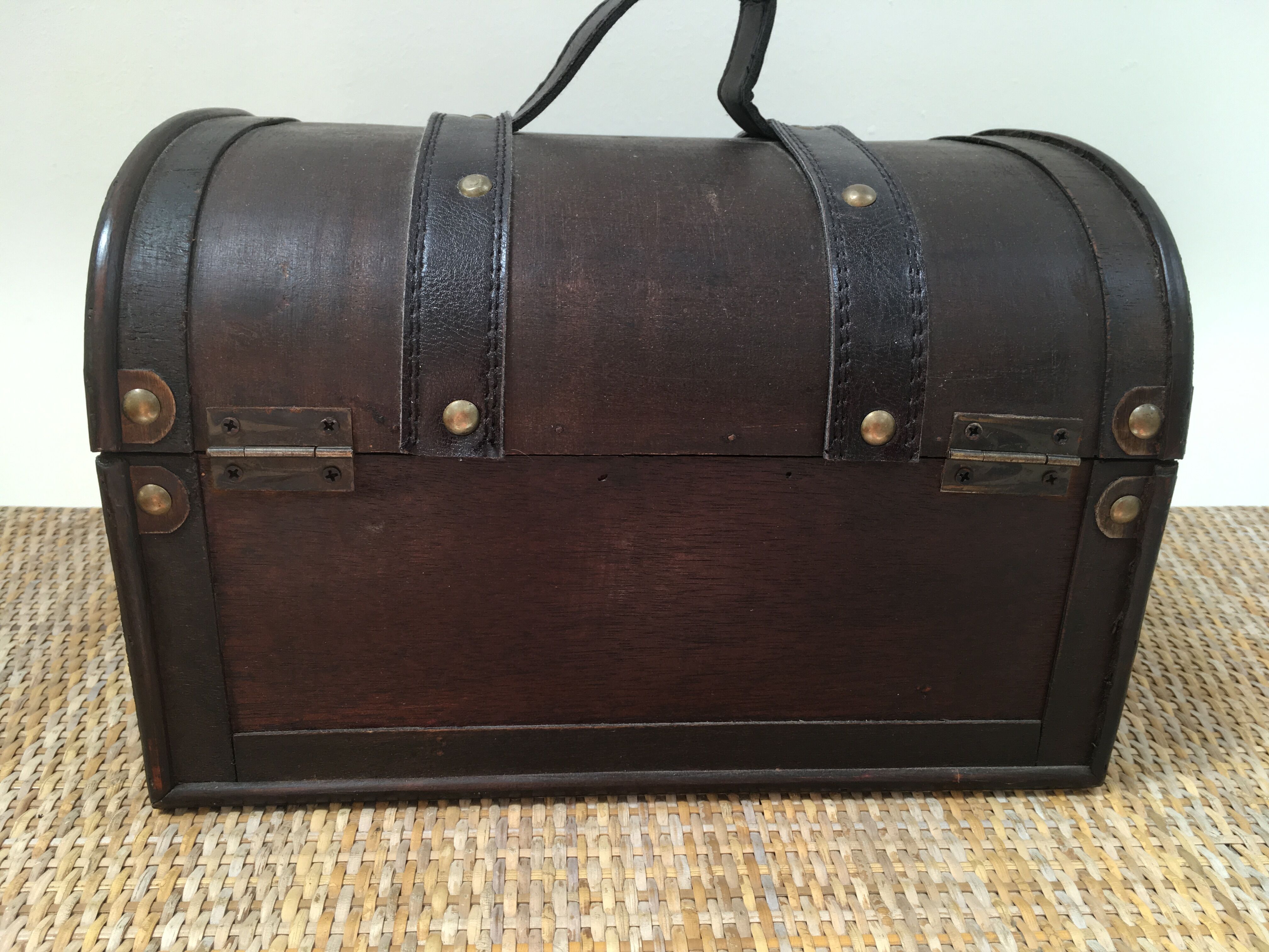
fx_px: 1063
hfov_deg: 61.7
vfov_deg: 48.2
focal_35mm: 29
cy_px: 476
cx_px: 634
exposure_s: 1/100
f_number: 2.2
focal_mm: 4.15
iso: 40
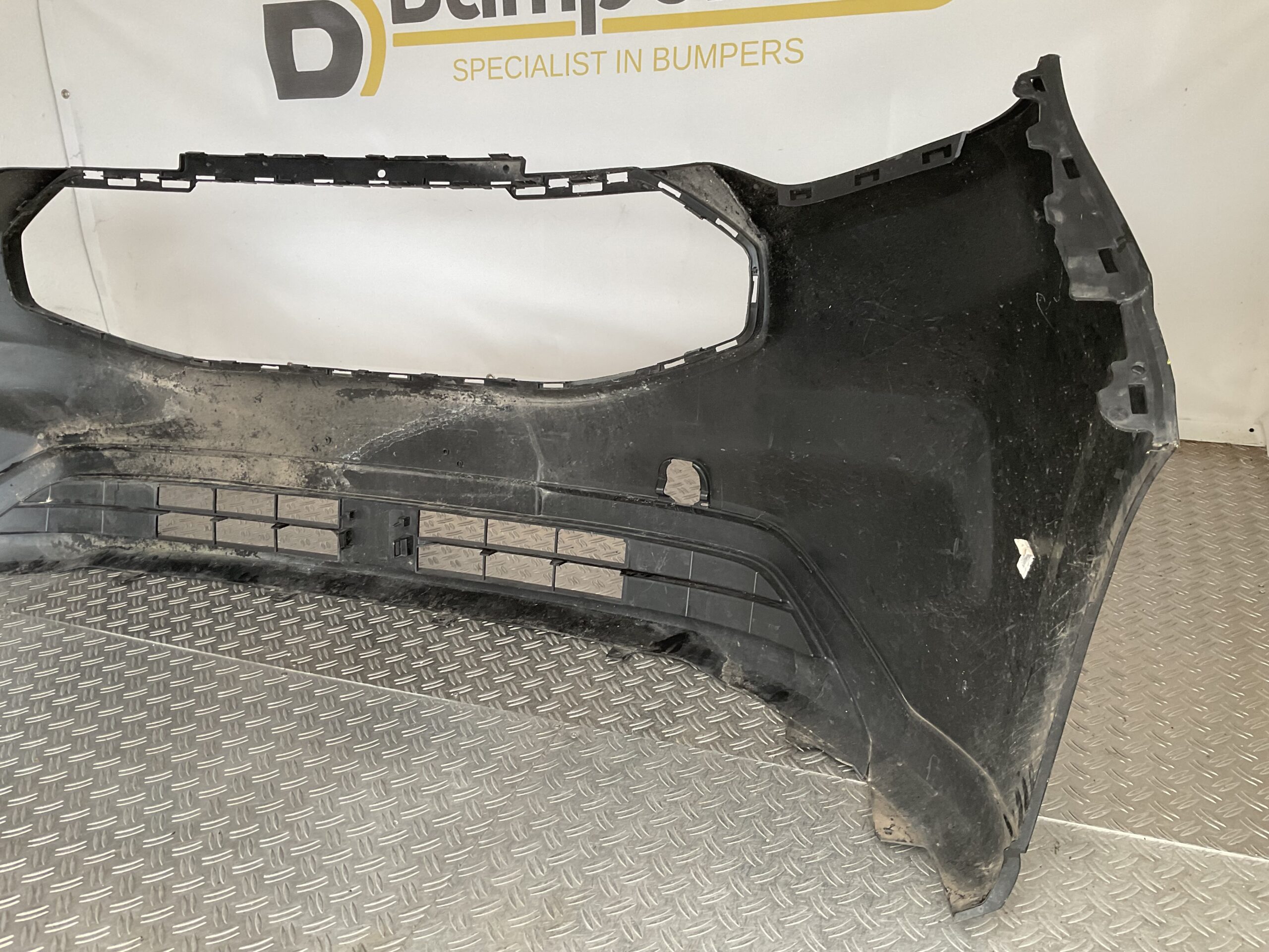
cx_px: 634
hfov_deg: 61.7
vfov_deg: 48.2
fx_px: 1063
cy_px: 476
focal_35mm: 29
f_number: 1.8
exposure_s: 1/60
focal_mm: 3
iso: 50
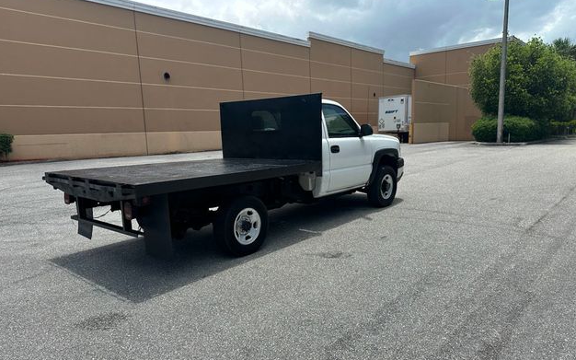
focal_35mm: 26
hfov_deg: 70.4
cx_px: 290
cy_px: 208
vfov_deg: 47.4
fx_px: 408
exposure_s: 1/4545
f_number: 1.78
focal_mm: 6.86
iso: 80
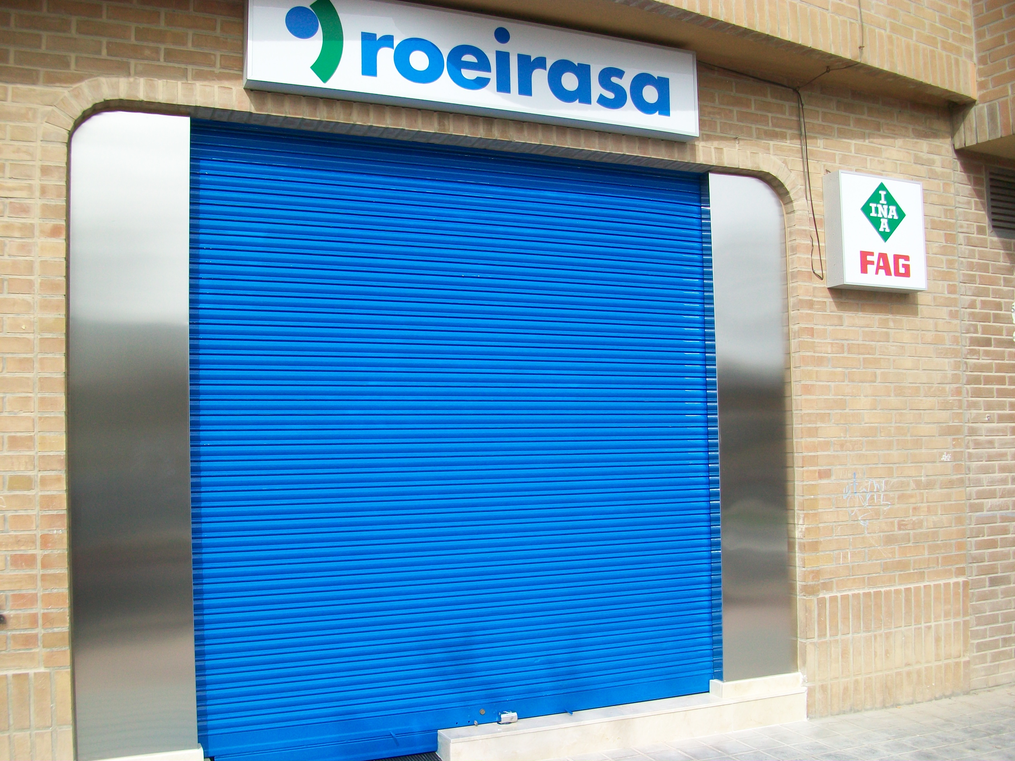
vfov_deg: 44.2
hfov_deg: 56.8
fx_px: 938
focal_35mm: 32
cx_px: 508
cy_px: 380
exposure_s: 1/640
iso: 64
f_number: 2.8
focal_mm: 5.7
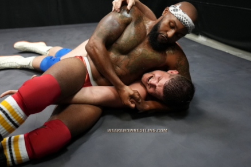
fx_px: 279
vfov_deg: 33.4
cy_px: 73
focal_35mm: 40
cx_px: 111
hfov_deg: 48.4
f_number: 2.8
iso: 10000
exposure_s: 1/320
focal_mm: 35
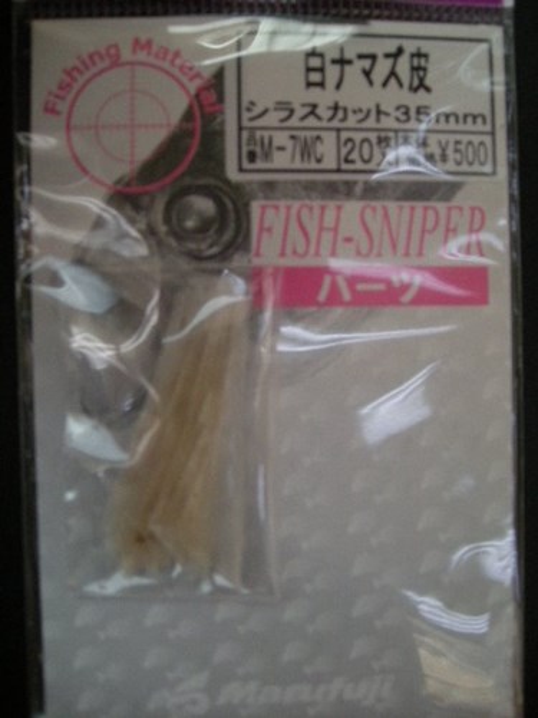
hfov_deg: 40.7
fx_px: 725
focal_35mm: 35
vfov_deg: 52.6
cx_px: 269
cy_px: 359
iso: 400
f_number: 5.7
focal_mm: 5.7
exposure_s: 1/178
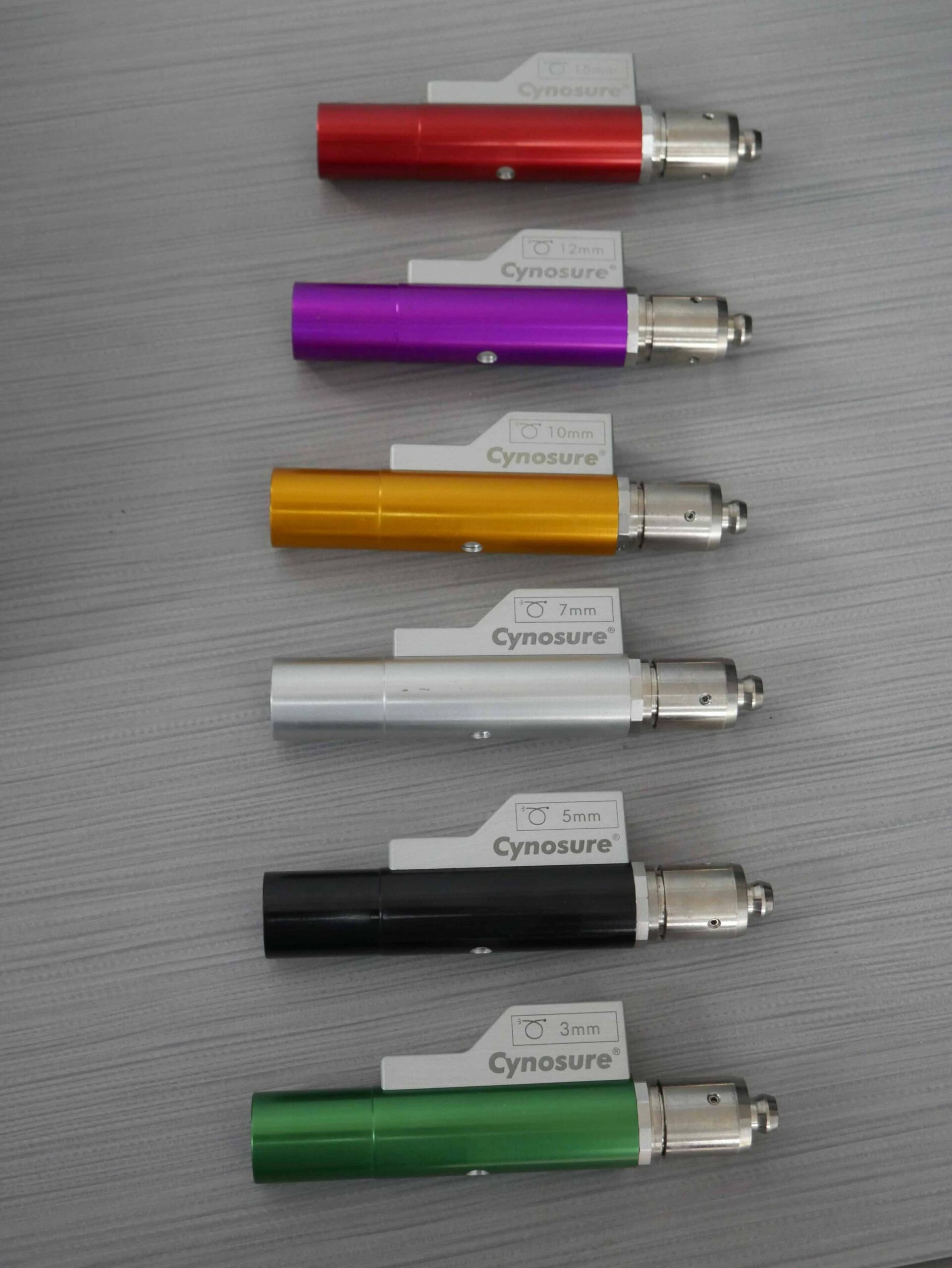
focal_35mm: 54
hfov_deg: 27.1
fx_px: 1979
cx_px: 476
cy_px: 634
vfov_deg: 35.5
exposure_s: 1/60
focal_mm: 27
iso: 1250
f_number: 5.3
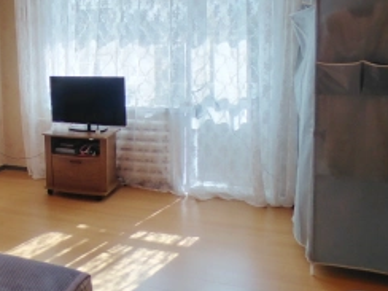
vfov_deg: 34.7
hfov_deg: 43.2
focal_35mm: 41
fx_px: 460
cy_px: 91
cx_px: 67
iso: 209
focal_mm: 1.68
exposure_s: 1/50
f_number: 2.2
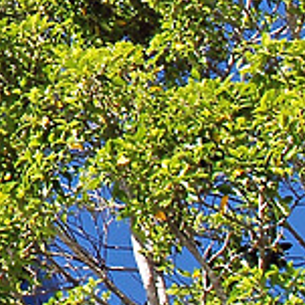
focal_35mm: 212
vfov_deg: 8.1
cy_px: -133
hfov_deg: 7.8
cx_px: -362
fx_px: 2113
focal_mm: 28
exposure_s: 1/250
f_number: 8
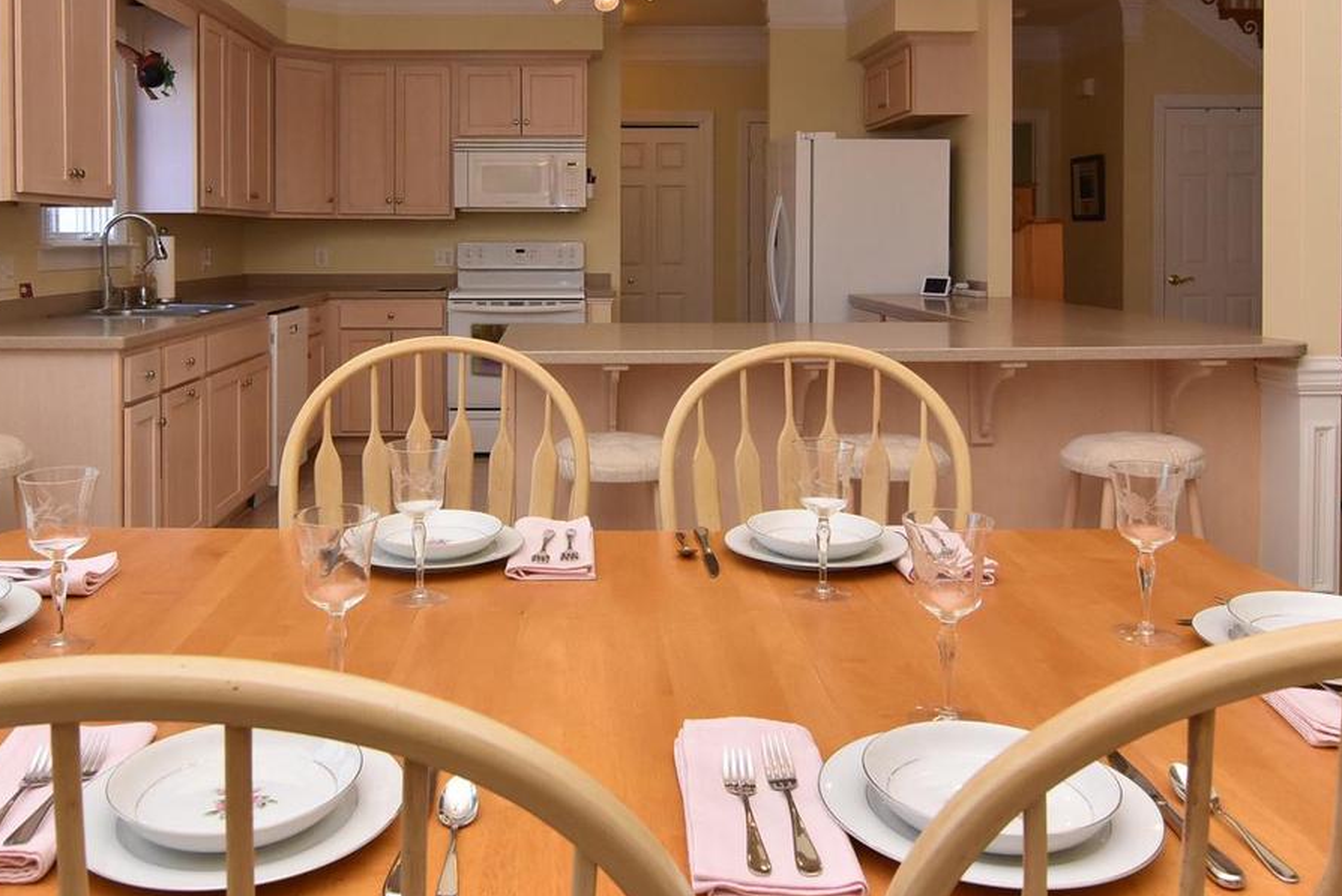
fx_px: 1082
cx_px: 578
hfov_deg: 63.4
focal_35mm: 29
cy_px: 252
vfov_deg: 43.9
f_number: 9
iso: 800
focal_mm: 12
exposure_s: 1/125
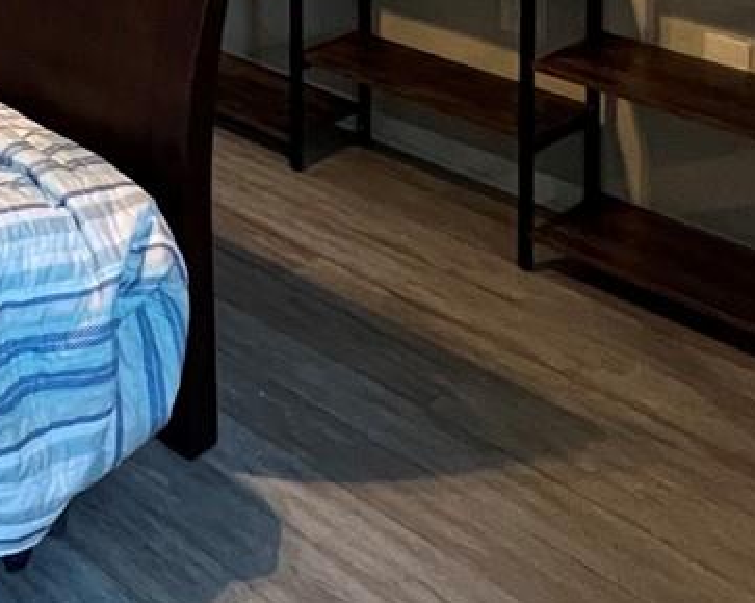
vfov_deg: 21.0
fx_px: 1251
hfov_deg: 26.2
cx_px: -331
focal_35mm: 56
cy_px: -399
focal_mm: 1.57
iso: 500
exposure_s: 1/60
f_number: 1.8
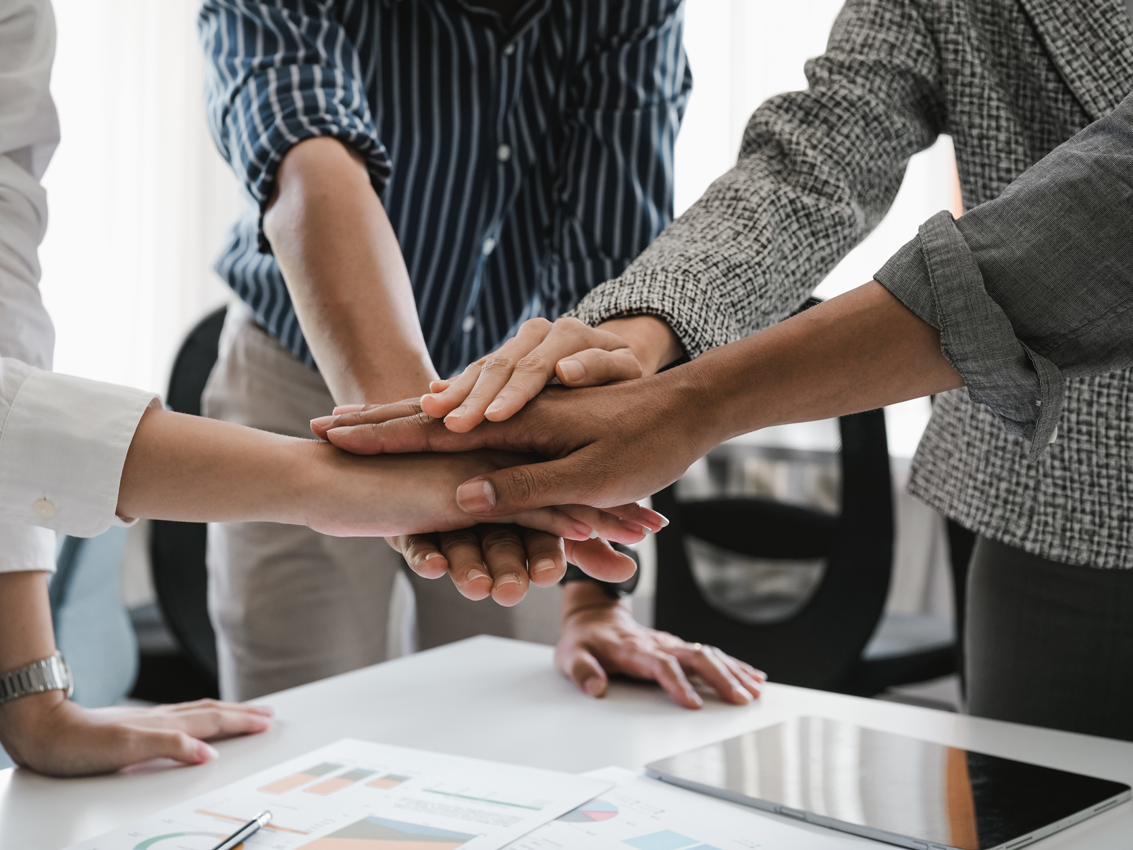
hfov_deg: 34.9
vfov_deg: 26.6
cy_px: 426
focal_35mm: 55
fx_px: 1800
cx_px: 502
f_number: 5.6
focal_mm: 50
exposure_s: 1/100
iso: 640
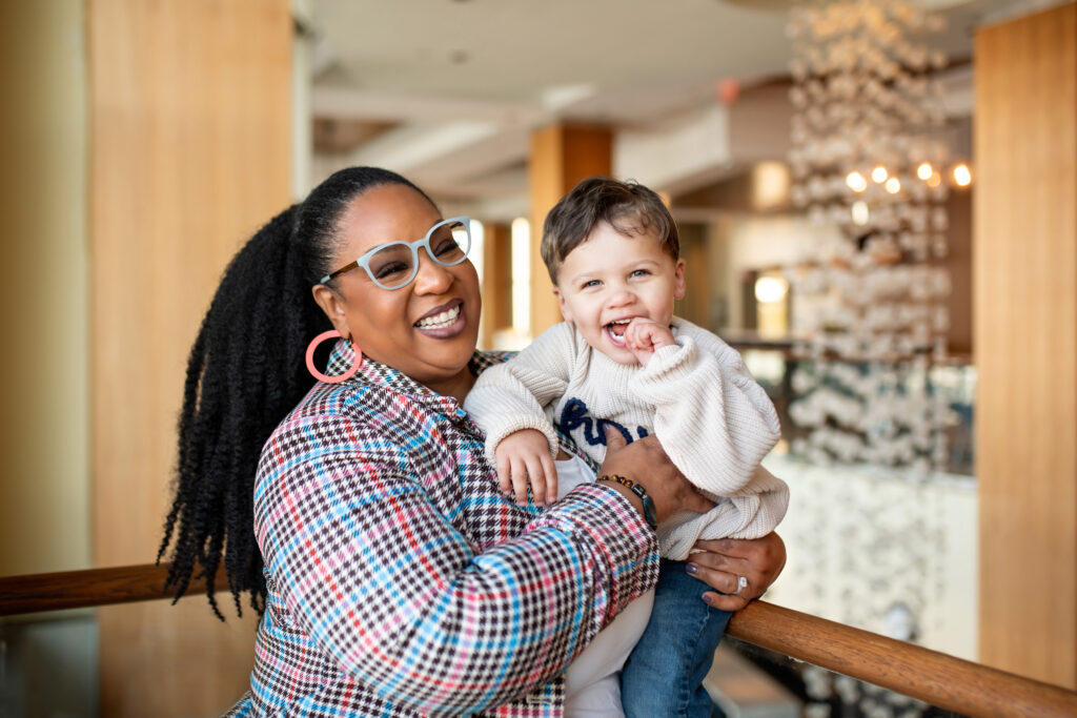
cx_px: 538
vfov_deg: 37.9
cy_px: 359
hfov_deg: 54.4
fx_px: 1047
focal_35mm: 35
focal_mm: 35
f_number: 2
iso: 200
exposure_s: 1/400
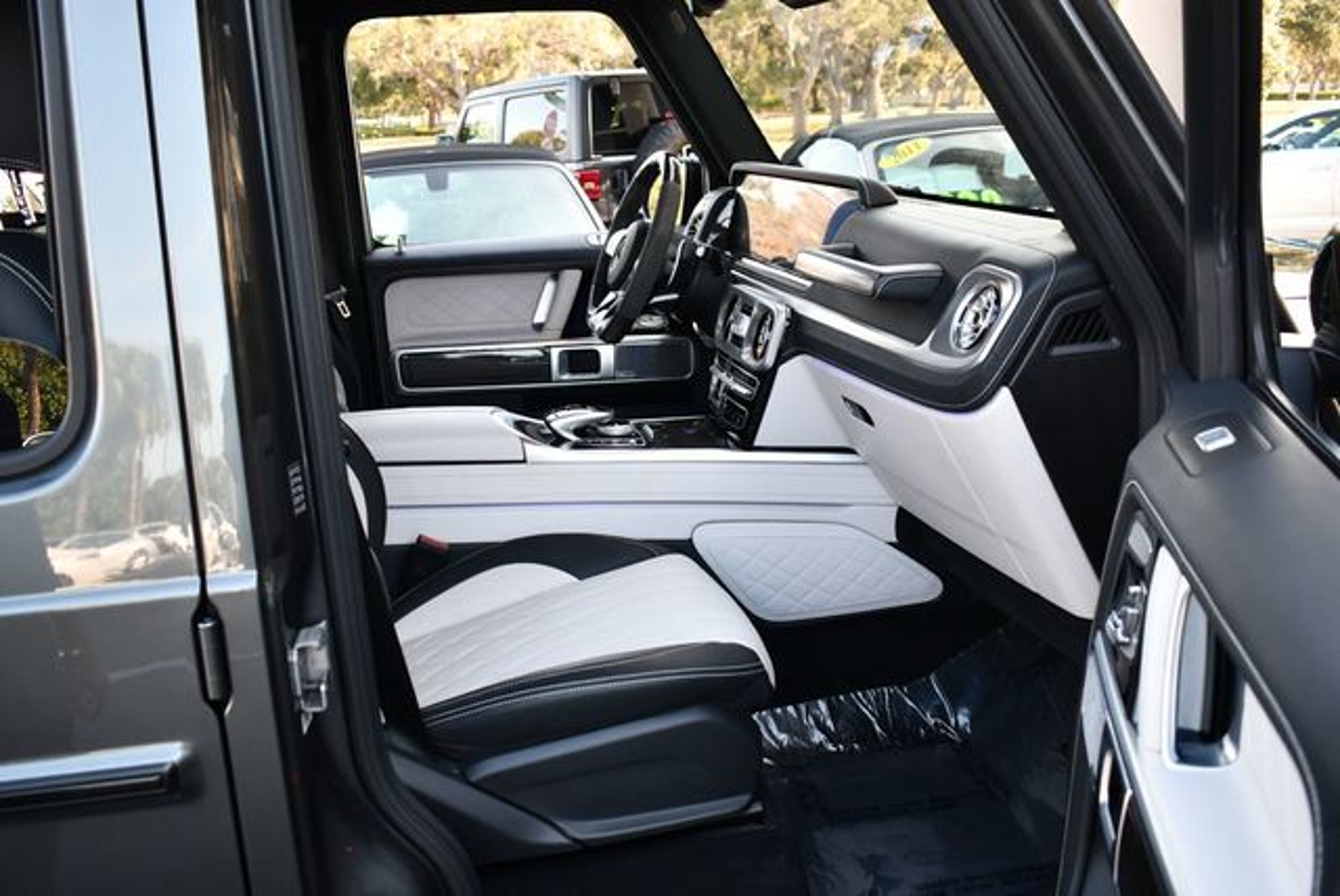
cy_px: 448
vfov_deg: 36.9
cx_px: 670
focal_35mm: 36
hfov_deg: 53.1
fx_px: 1341
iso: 450
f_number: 3.5
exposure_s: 1/250
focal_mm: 18
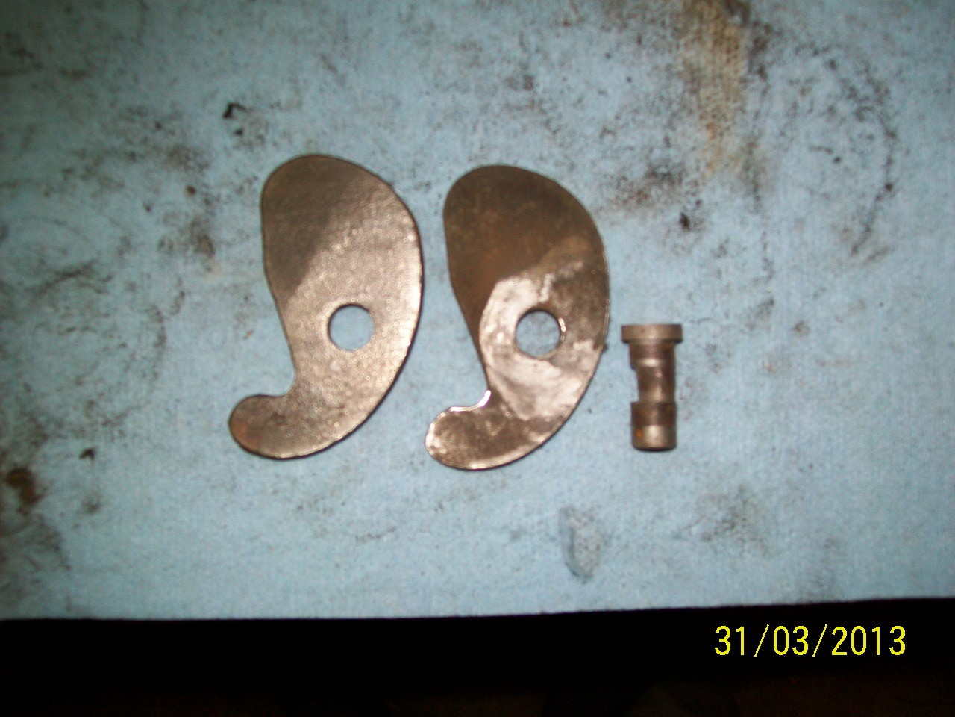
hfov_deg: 51.4
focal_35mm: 36
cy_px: 358
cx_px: 478
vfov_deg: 39.7
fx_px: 993
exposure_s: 1/125
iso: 64
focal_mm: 6
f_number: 2.7
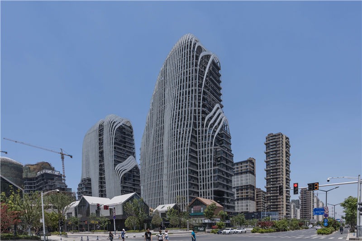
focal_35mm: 14
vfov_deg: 81.2
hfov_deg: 104.3
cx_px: 181
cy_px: 120
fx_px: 141
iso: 100
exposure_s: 1/500
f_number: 8
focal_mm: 14
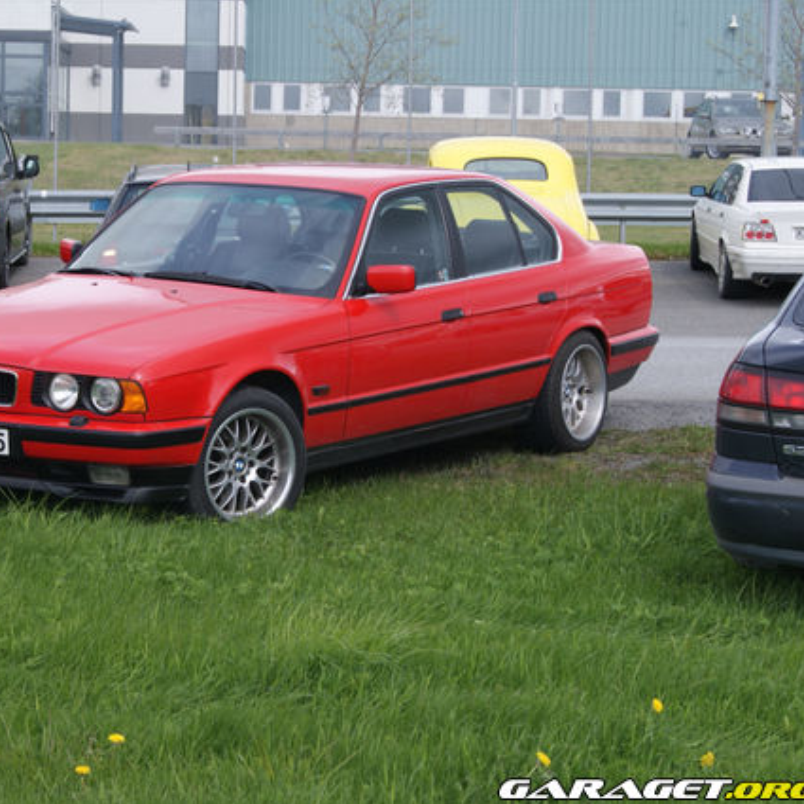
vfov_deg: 18.1
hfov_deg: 18.0
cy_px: 403
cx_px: 218
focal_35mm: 96
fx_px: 2523
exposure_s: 1/125
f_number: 9
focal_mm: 50
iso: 100
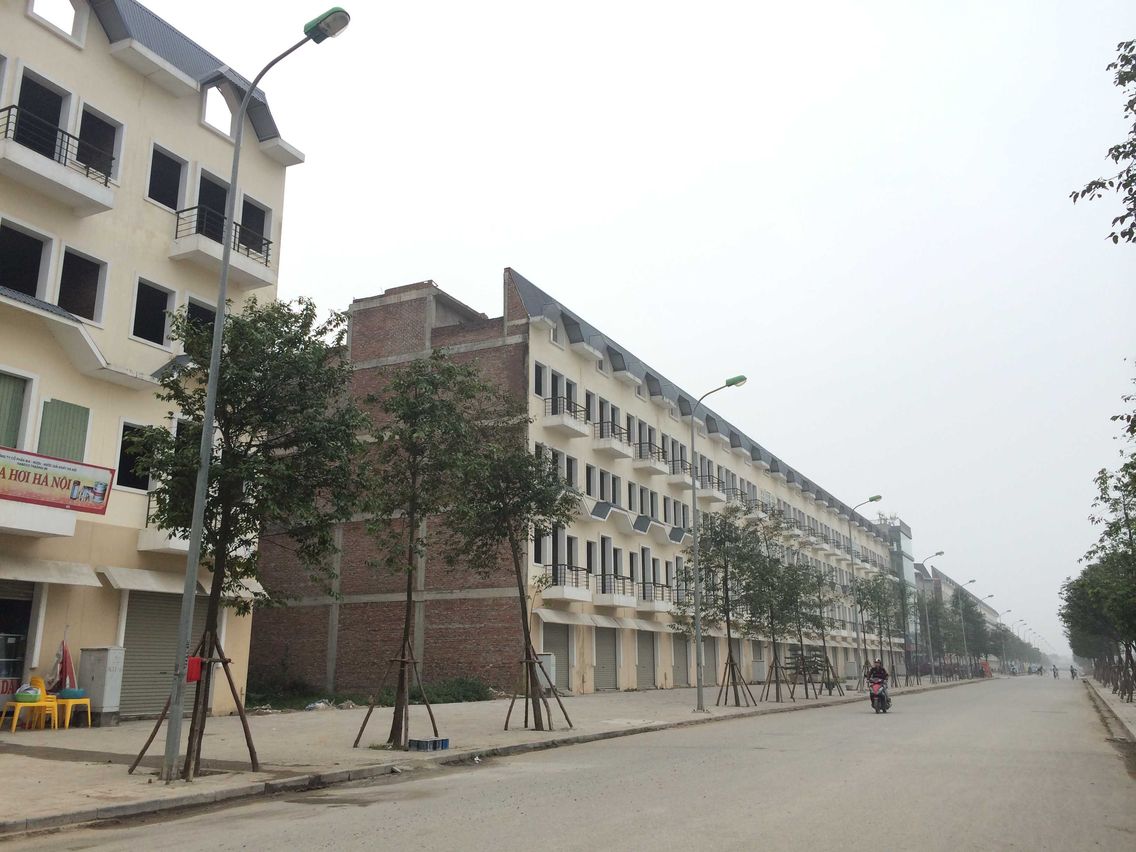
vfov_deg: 46.8
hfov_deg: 60.0
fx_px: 985
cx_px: 568
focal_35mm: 30
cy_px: 426
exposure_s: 1/410
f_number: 2.2
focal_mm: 4.12
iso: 32
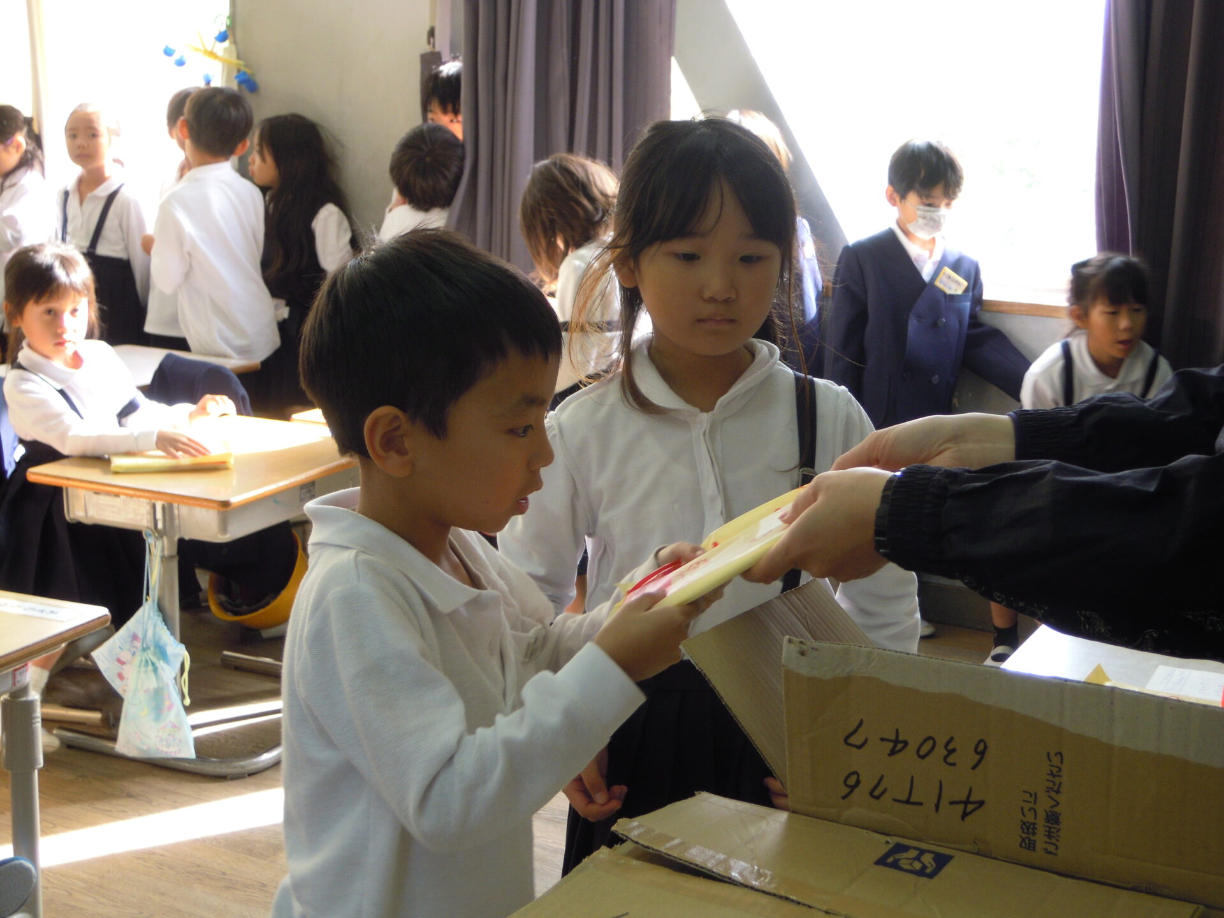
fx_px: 1909
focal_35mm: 54
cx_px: 612
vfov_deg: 27.0
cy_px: 459
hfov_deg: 35.5
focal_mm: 9.6
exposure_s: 1/50
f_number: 3.7
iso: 140
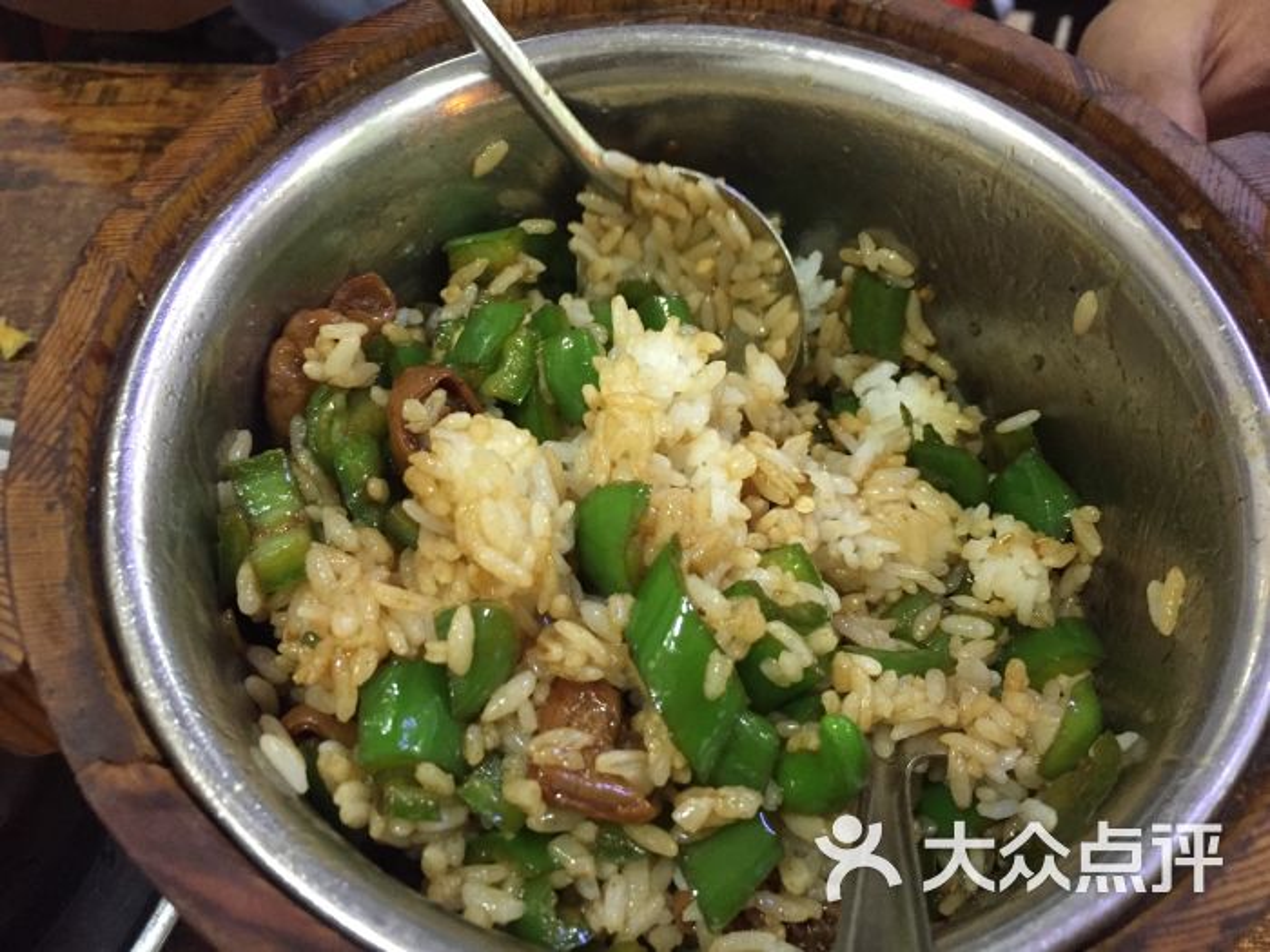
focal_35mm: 29
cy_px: 476
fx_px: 1064
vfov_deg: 48.2
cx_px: 635
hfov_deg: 61.7
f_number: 2.2
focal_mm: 4.15
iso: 250
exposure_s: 1/25
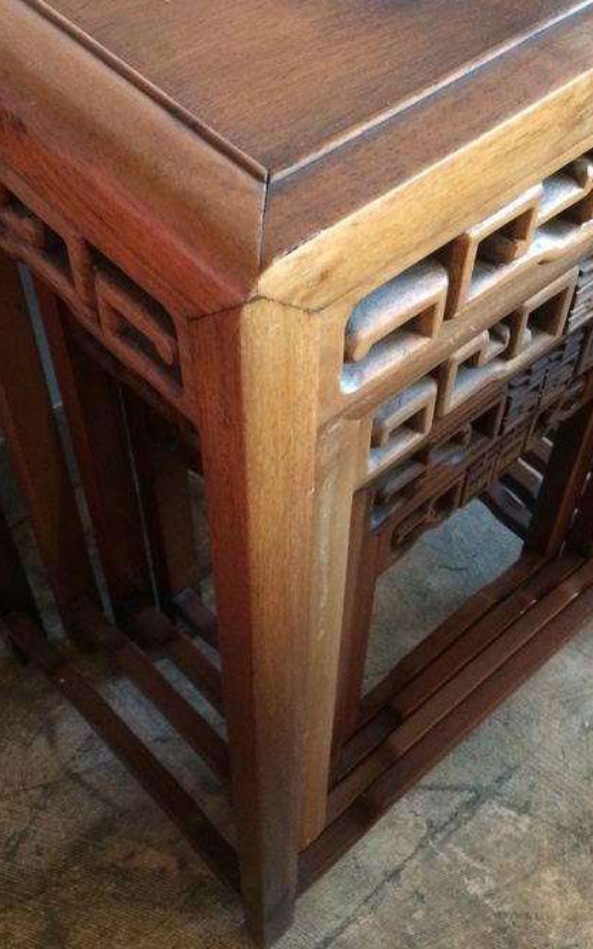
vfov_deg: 46.2
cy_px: 475
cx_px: 348
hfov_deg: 29.8
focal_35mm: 43
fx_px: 1112
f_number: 2.2
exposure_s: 1/15
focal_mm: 4.12
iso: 400
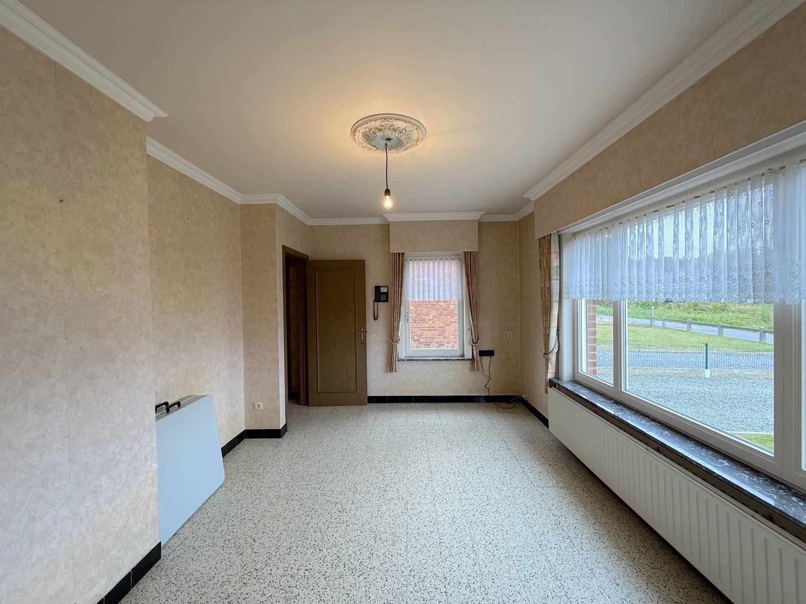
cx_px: 403
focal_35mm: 14
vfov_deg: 85.7
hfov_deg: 102.1
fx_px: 326
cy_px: 302
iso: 125
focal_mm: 2.22
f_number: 2.2
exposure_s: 1/100
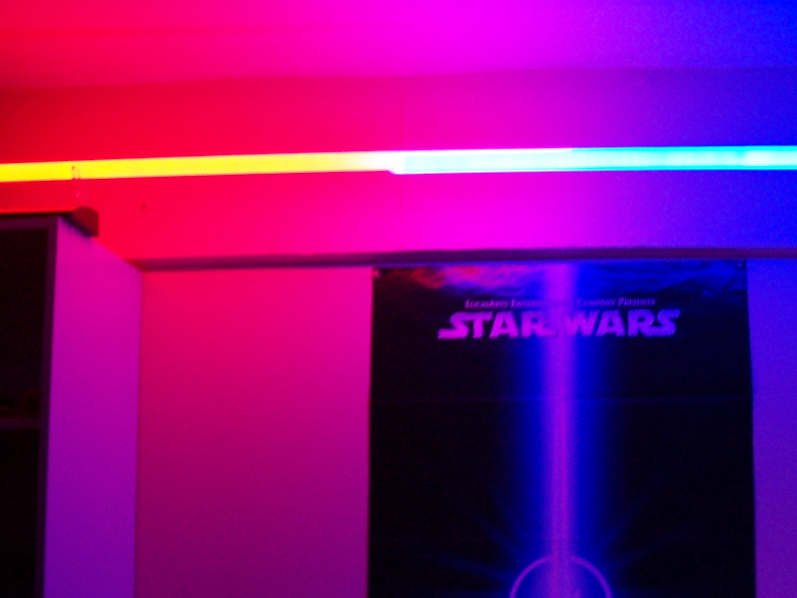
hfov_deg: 34.8
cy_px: 426
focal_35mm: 55
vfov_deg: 26.3
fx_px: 1266
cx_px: 496
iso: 160
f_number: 2.7
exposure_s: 1/4
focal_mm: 5.6
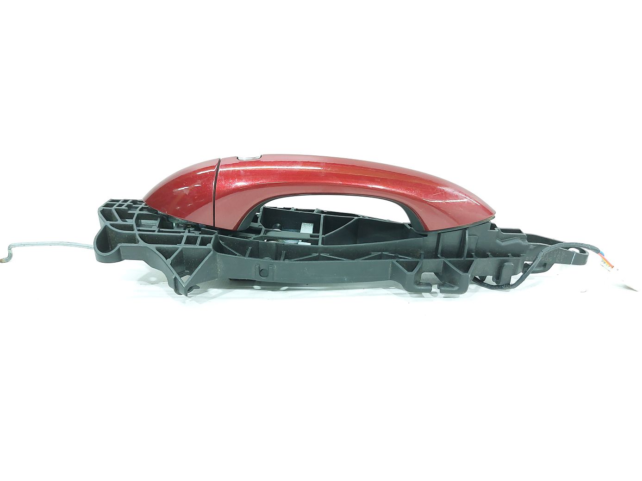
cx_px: 321
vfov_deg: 56.8
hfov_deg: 71.6
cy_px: 240
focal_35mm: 24
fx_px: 445
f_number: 1.8
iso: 200
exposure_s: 1/50
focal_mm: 5.23
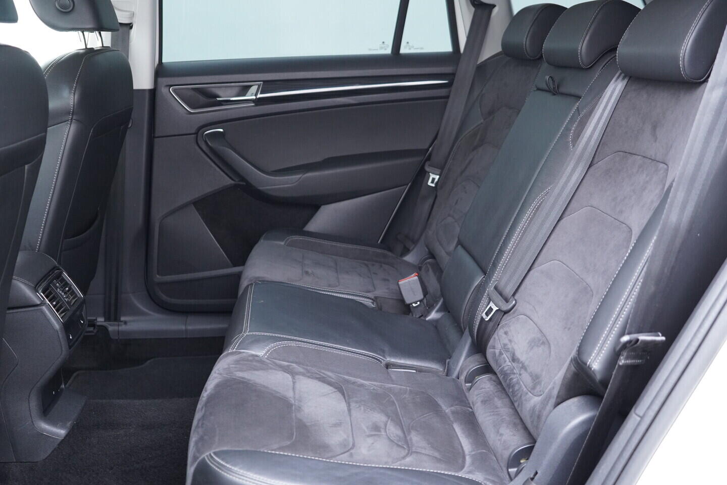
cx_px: 364
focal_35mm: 36
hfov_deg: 53.1
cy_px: 242
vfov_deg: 36.9
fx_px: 727
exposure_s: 1/40
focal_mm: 24
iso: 1000
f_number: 2.8
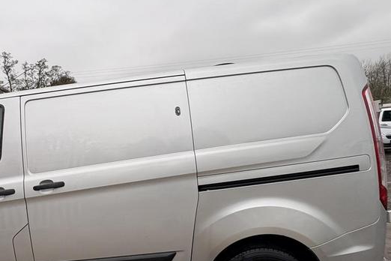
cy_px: 161
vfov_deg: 50.8
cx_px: 108
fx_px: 272
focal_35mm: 25
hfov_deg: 67.9
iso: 40
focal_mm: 2.22
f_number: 2.2
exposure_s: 1/291
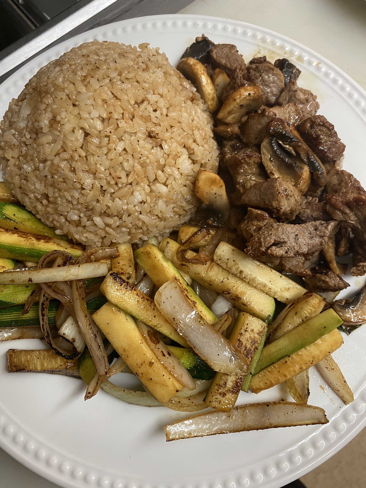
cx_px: 183
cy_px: 244
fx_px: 367
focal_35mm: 26
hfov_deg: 53.1
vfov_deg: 67.3
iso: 200
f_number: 1.8
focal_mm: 4.25
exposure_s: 1/60
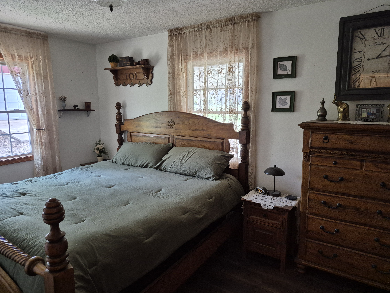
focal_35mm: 23
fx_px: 259
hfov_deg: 73.9
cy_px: 146
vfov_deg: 58.9
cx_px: 195
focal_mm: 5.4
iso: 640
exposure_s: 1/120
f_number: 1.8
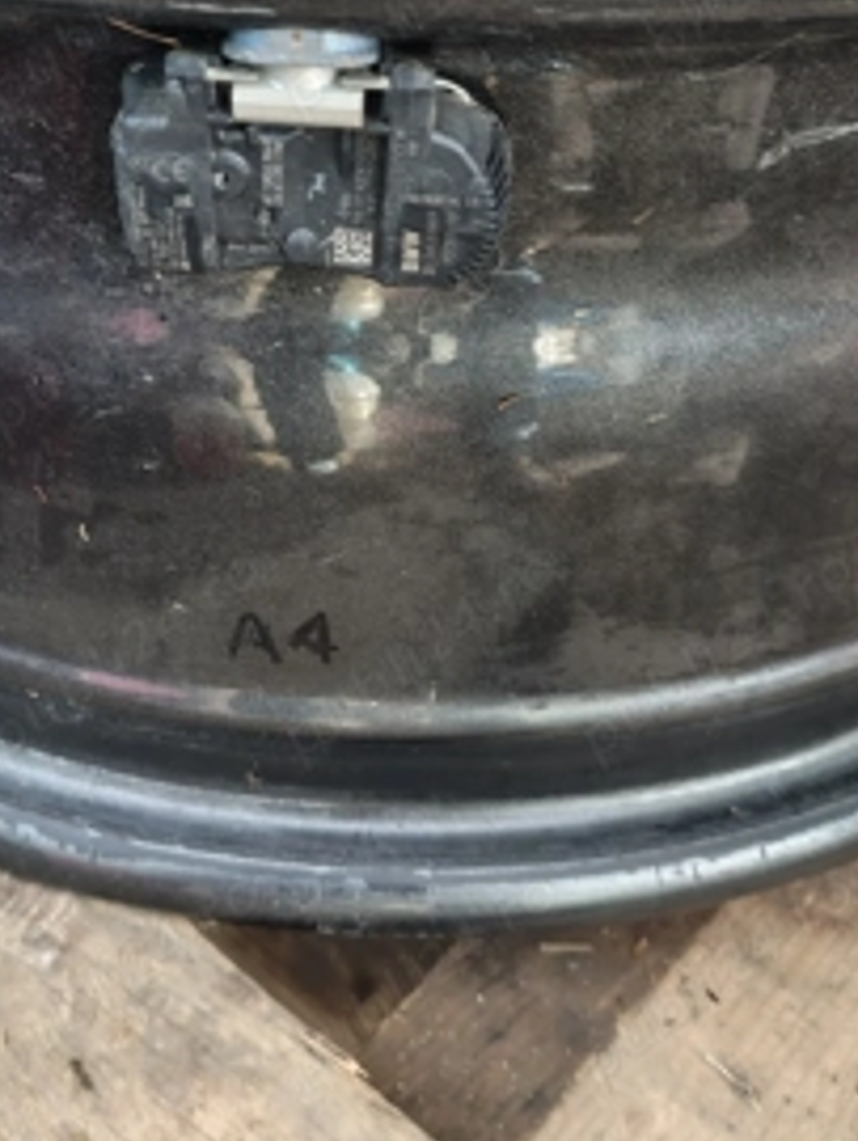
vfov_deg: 49.4
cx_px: 271
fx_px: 1221
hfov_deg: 38.2
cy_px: 401
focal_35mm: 37
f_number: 1.7
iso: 337
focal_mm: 4.71
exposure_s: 1/50.1
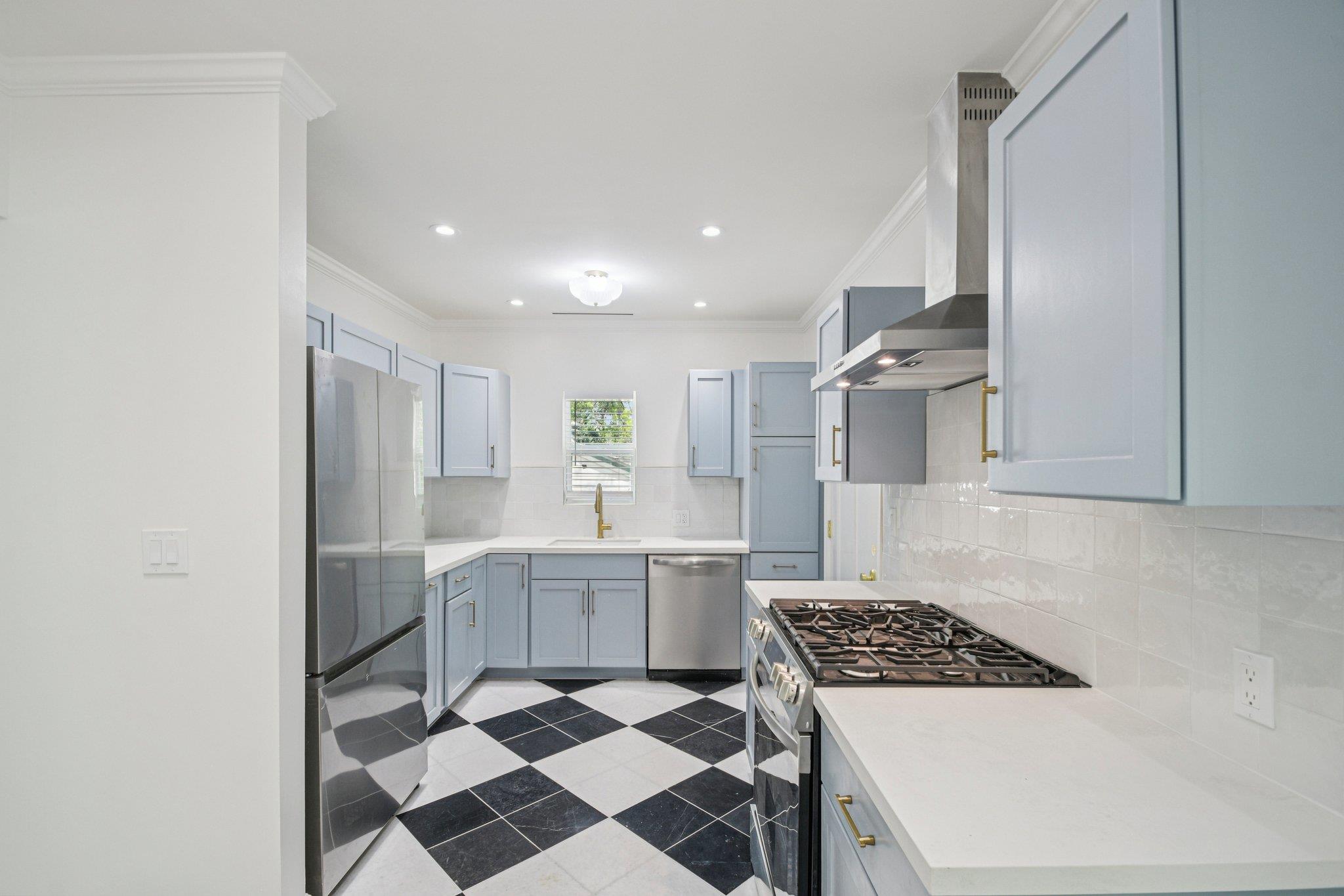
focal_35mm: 15
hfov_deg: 100.4
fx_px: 560
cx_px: 672
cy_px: 448
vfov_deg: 77.3
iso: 400
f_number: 8
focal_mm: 10
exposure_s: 1/30
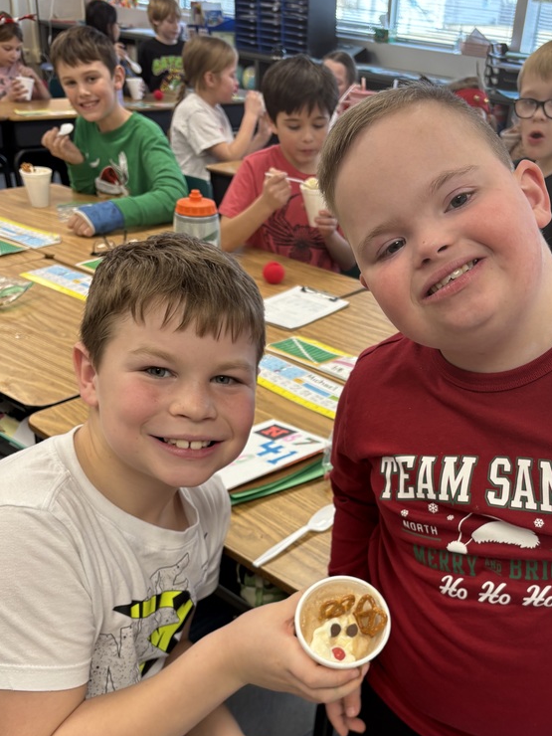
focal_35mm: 36
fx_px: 765
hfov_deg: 39.2
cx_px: 366
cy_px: 474
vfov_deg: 50.7
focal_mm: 5.96
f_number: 1.6
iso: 100
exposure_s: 1/75
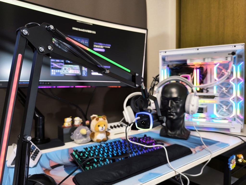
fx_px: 163
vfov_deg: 58.9
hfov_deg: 73.9
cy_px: 92
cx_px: 123
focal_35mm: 23
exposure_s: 1/50
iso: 500
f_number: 1.65
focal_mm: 6.14
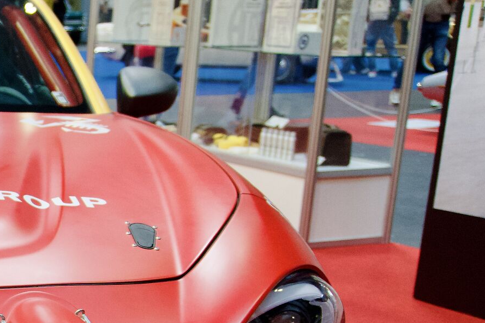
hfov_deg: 22.2
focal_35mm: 81
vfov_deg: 16.3
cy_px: 364
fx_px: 1091
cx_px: -163
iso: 1250
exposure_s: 1/160
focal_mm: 20
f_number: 4
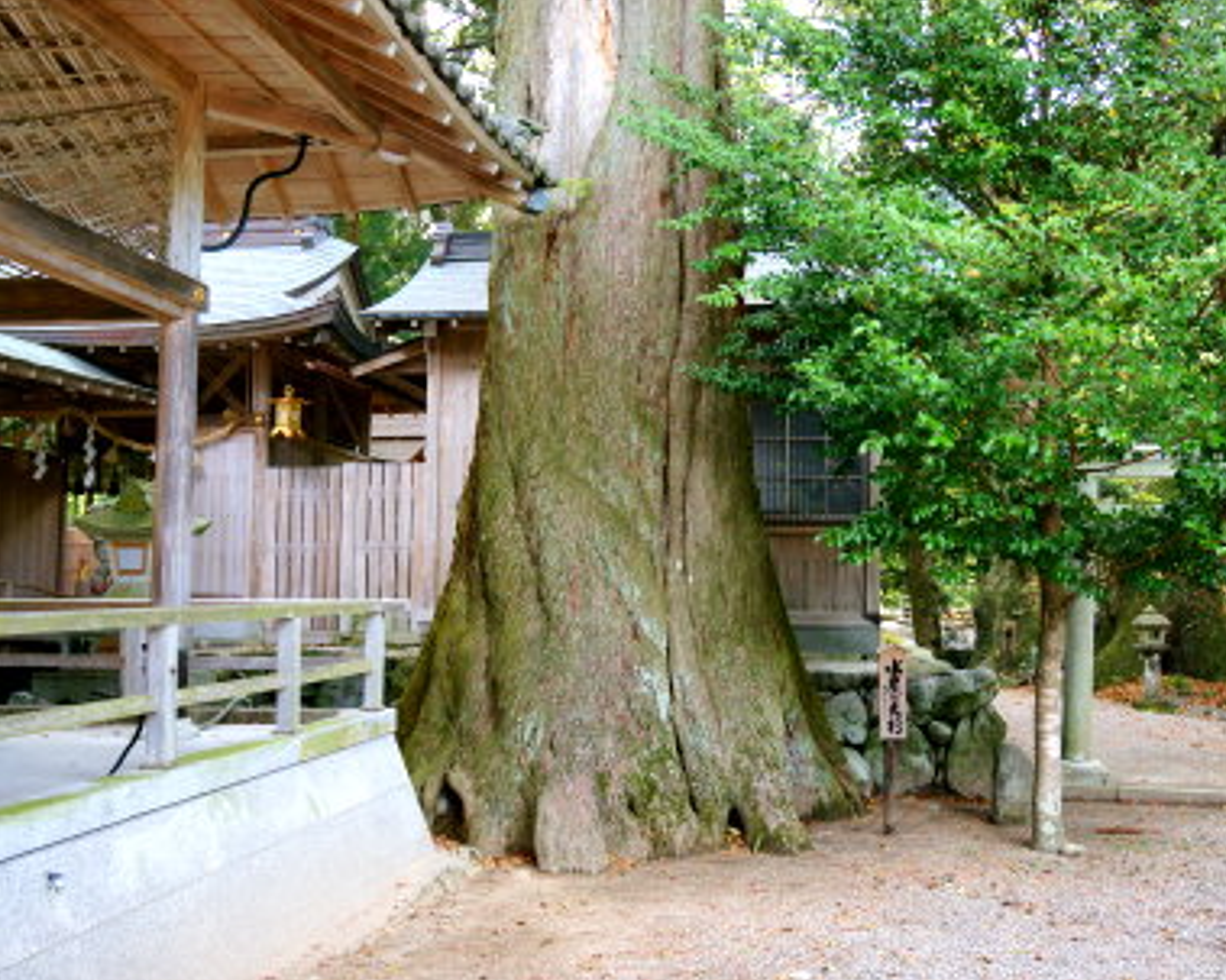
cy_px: 490
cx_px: 632
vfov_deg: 43.3
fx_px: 1233
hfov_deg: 52.8
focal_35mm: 34
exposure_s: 1/50
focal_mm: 30
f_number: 4.5
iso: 320
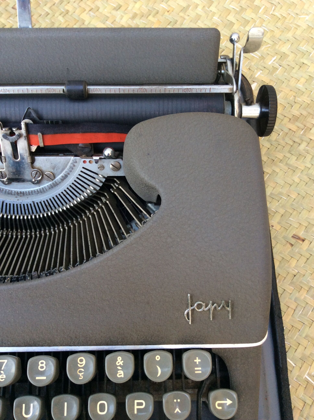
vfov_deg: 56.9
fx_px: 388
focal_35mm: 32
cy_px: 210
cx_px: 157
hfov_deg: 44.1
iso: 64
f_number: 2.4
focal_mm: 3.3
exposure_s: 1/25
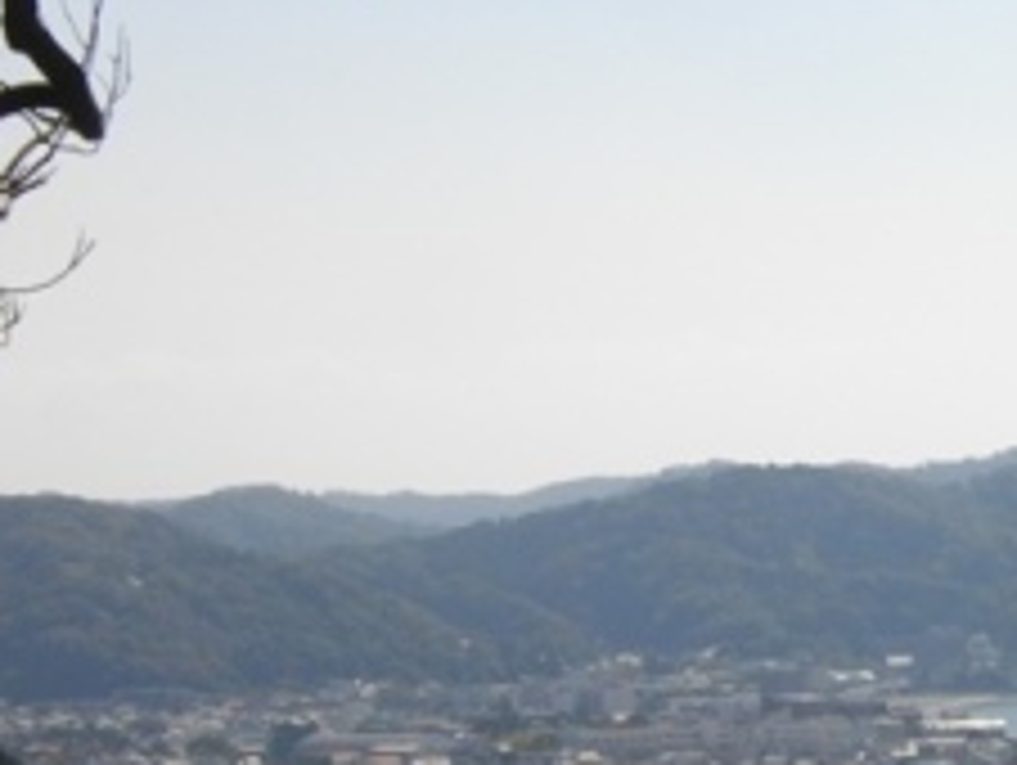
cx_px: 1080
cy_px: 569
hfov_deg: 11.5
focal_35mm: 170
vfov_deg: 8.7
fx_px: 5000
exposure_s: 1/320
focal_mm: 13.7
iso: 100
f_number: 8.9
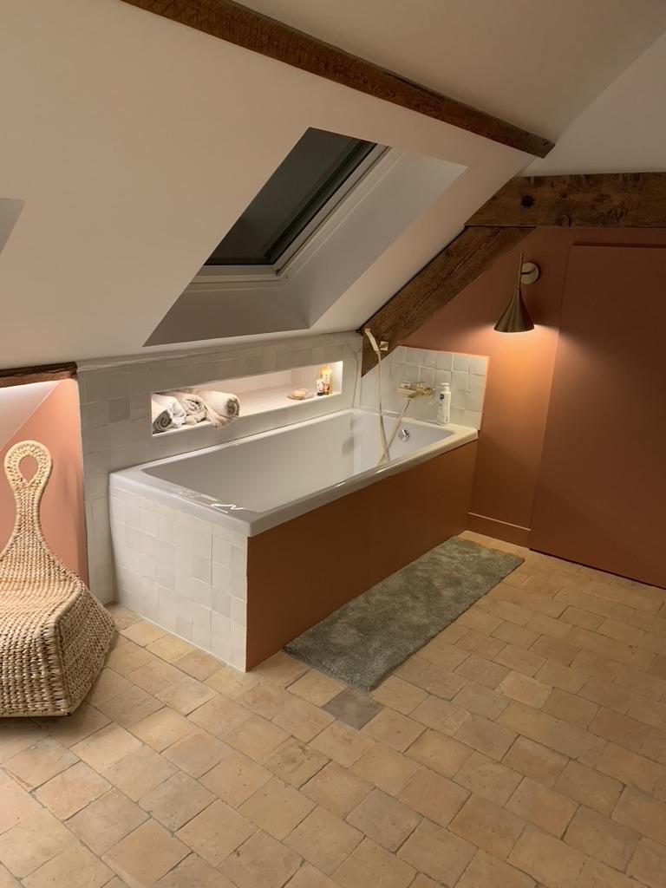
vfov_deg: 67.3
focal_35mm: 26
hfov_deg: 53.1
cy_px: 444
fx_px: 667
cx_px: 333
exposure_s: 1/43
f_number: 1.8
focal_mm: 4.25
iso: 400
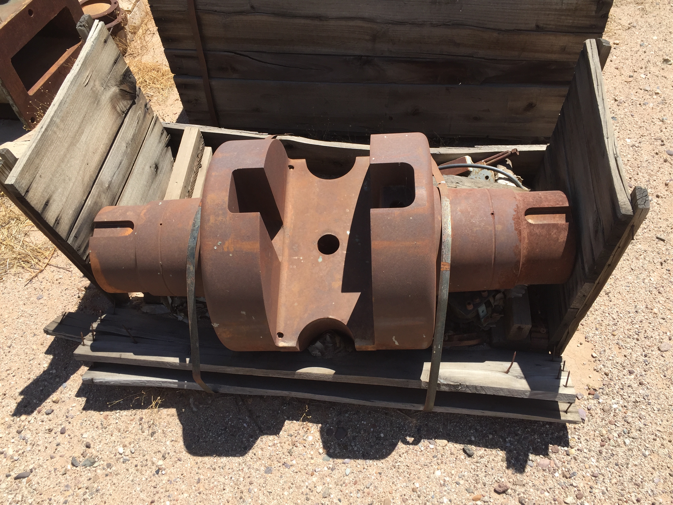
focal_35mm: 29
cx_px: 336
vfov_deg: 48.2
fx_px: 564
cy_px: 252
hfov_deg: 61.7
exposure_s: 1/1582
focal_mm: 4.15
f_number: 2.2
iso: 32
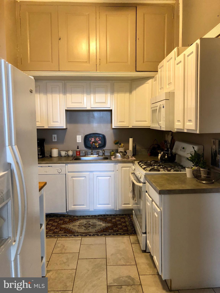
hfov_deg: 49.7
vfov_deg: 63.4
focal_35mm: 28
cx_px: 110
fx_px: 237
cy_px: 146
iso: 80
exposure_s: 1/15
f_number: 1.8
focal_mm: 4
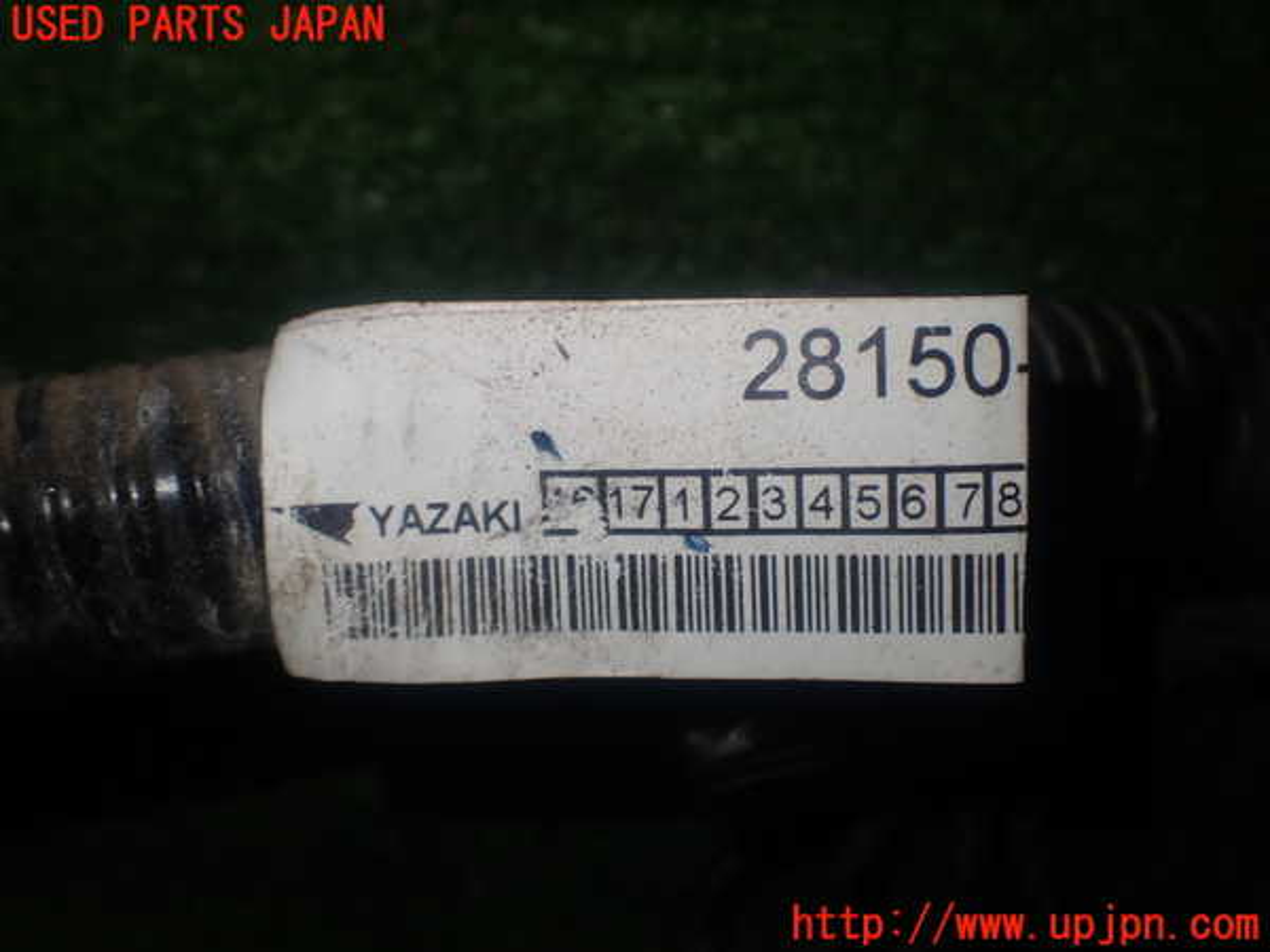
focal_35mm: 41
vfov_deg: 35.1
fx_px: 1504
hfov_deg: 45.8
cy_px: 476
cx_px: 635
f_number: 2.8
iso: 100
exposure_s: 1/80
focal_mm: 7.31
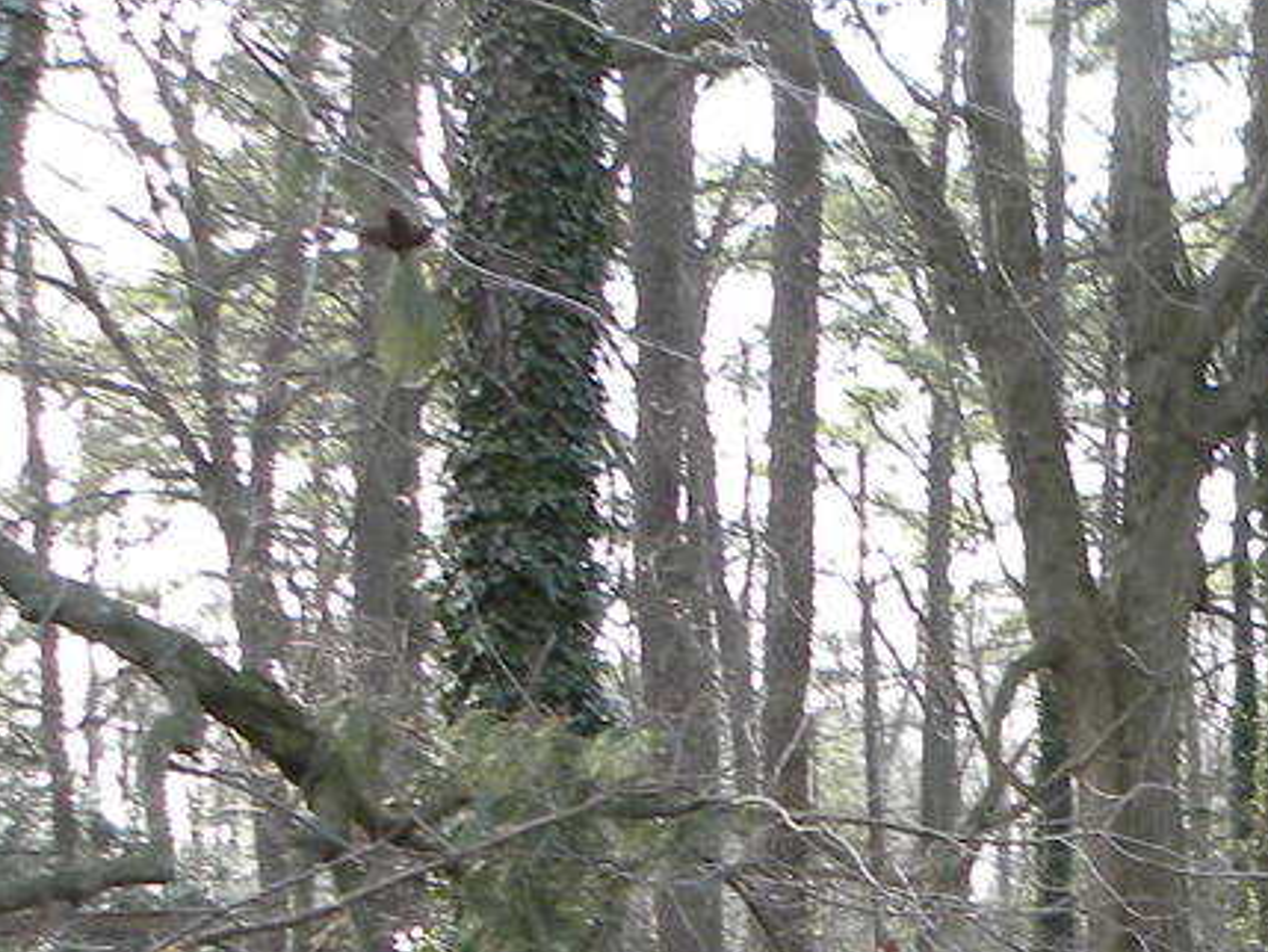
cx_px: 1927
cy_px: 1307
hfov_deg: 18.0
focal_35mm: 97
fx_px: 3554
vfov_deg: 14.5
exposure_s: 1/64.1
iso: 84
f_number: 2.8
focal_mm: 4.6
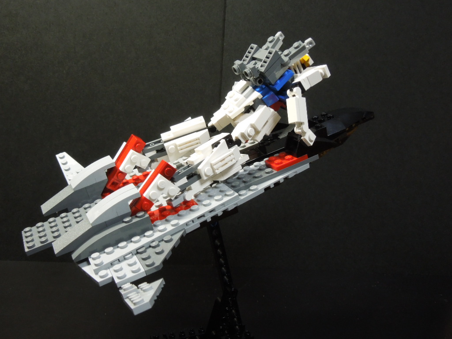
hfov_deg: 47.9
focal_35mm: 39
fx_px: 509
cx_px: 226
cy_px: 170
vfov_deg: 36.8
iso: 400
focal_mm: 7
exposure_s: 1/30
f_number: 3.8
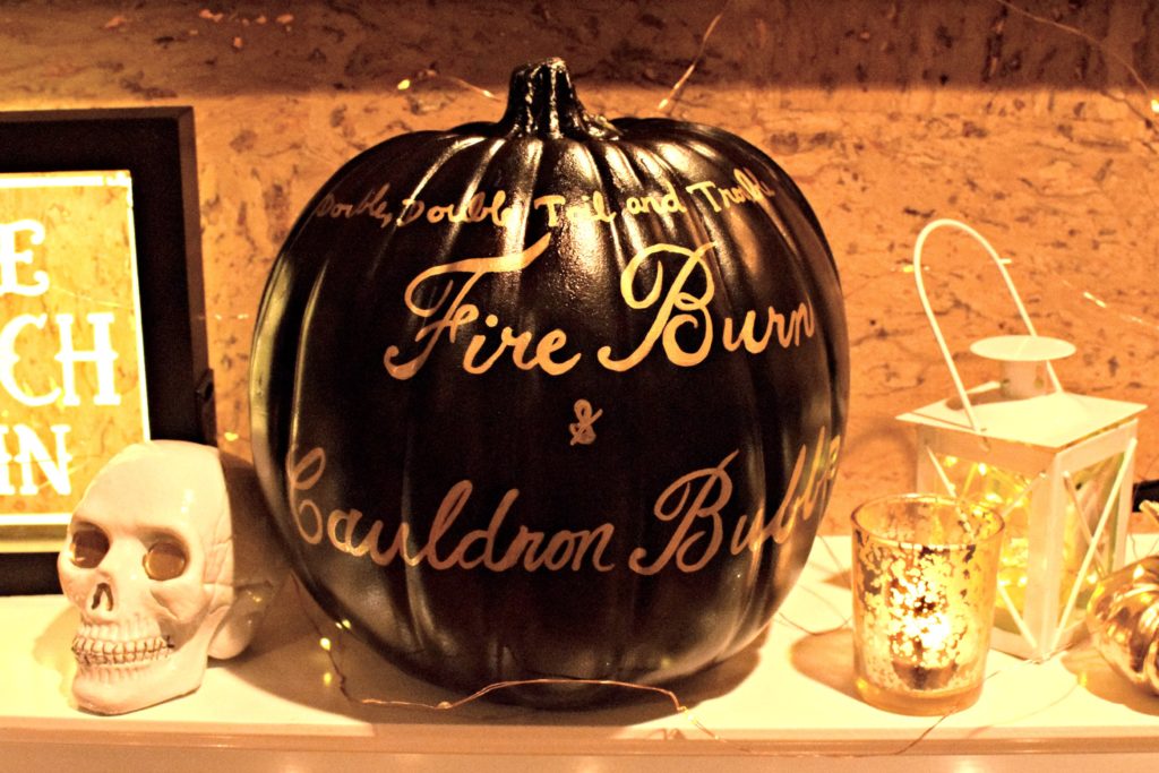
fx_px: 1690
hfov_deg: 37.8
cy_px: 386
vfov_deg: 25.8
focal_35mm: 52
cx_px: 580
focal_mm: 35
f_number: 7.1
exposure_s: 1/60
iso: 6400
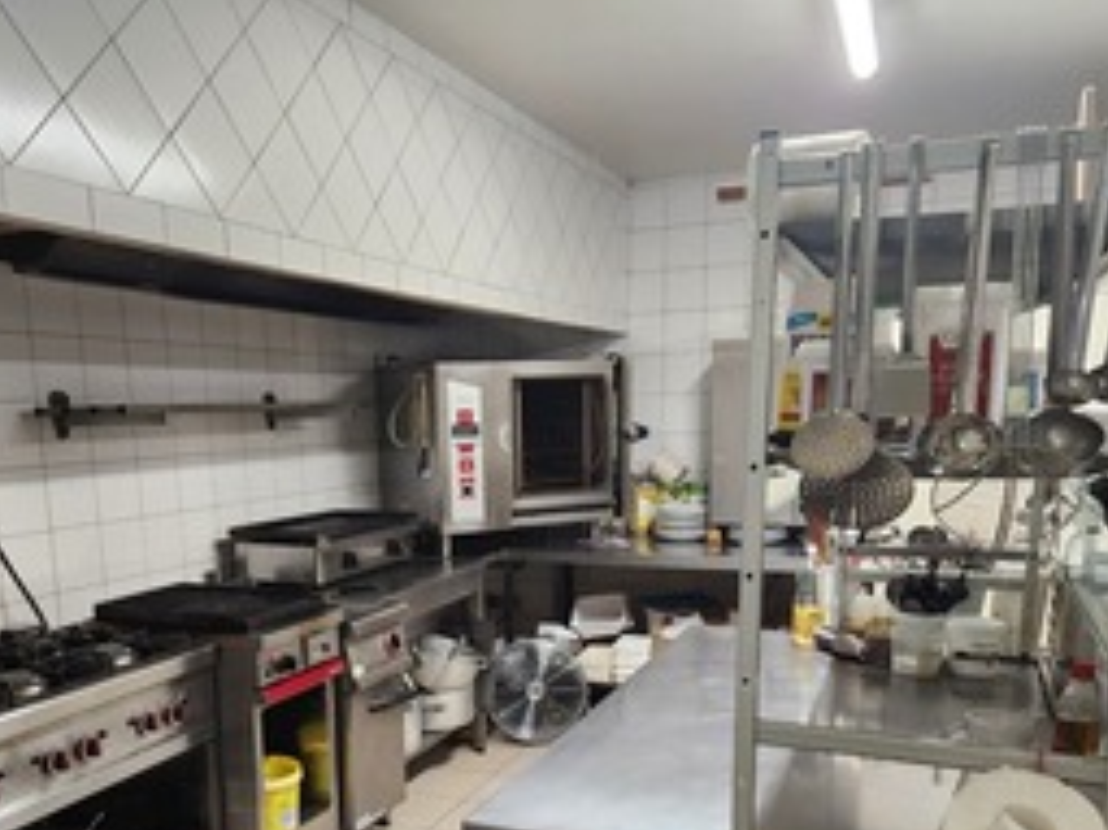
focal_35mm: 32
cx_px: 506
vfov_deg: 43.4
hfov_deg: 56.8
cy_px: 569
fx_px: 1024
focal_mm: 5.4
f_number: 1.8
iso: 250
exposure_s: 1/100
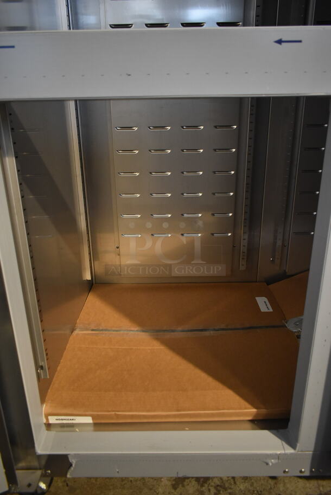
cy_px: 248
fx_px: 372
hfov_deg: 48.0
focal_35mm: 27
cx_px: 166
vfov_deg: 67.3
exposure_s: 1/30
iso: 2000
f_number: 3.5
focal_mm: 18
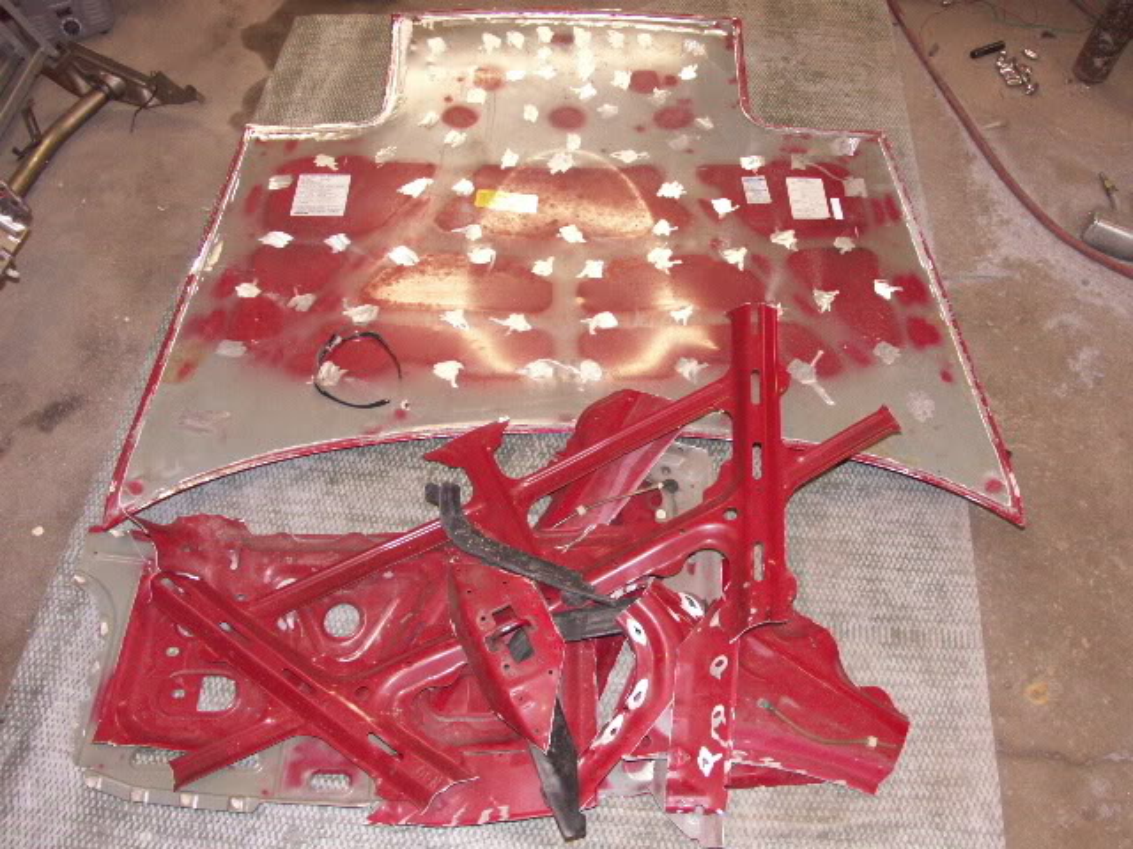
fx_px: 916
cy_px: 424
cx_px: 566
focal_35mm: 28
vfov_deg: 49.7
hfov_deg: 63.4
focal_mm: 7.21
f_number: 2.8
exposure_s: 1/50
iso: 200
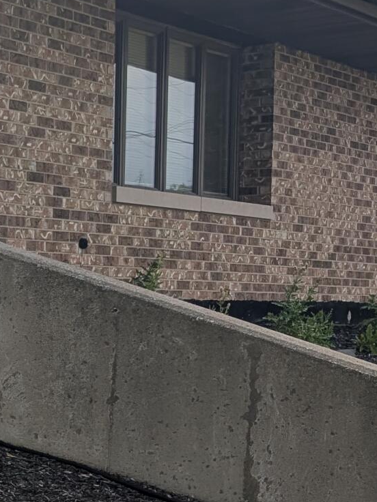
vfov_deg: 19.8
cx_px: -361
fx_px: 1423
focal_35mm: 98
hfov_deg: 13.2
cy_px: 391
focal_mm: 6.9
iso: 18
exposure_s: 1/1541
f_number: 1.68
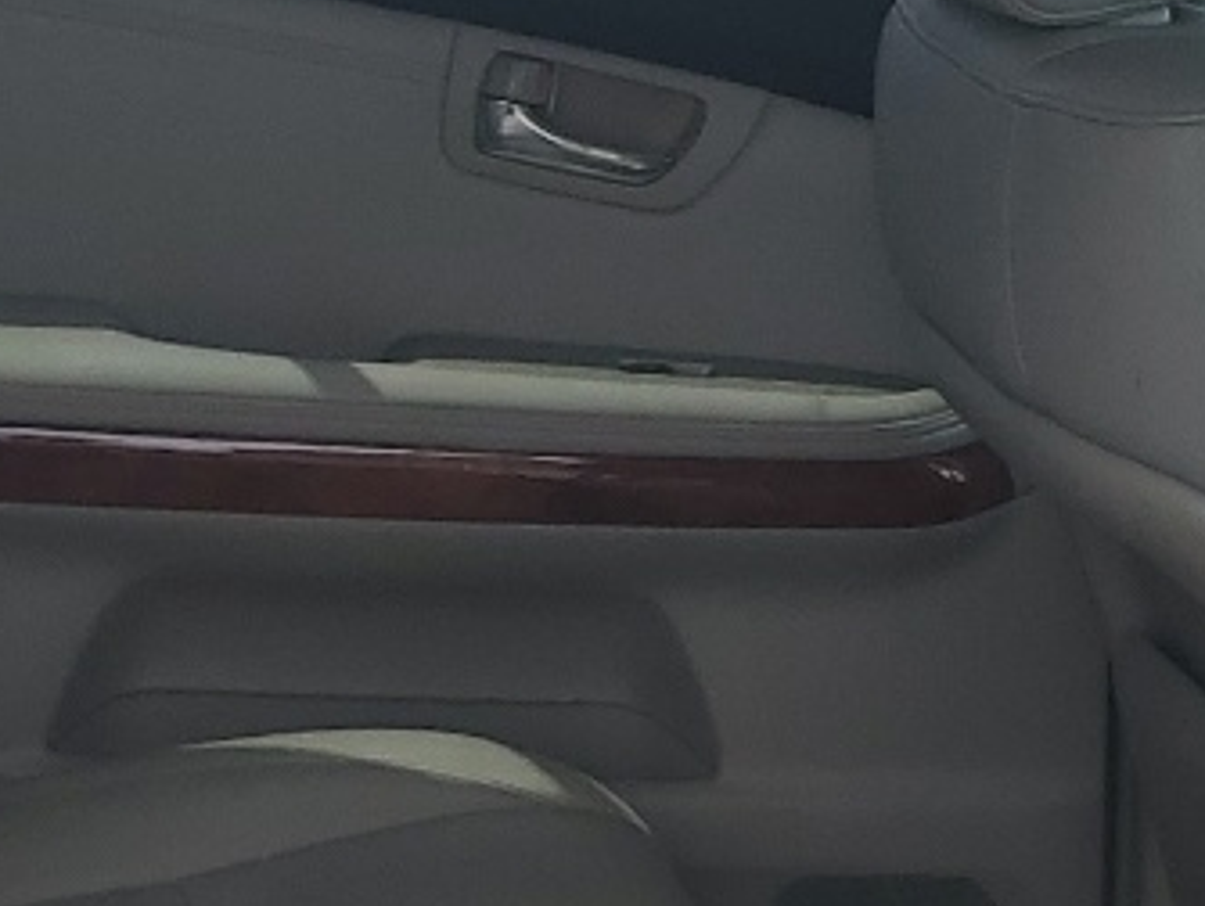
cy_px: 834
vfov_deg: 11.9
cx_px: 752
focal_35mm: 124
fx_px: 4321
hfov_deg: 15.9
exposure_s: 1/1250
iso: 50
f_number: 1.5
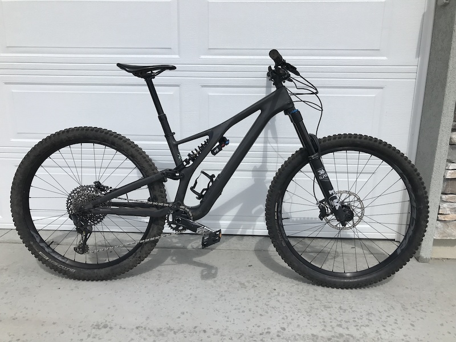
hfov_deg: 63.4
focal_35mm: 28
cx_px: 228
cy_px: 171
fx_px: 369
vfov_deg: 49.7
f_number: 1.8
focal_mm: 3.99
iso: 20
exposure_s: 1/2398
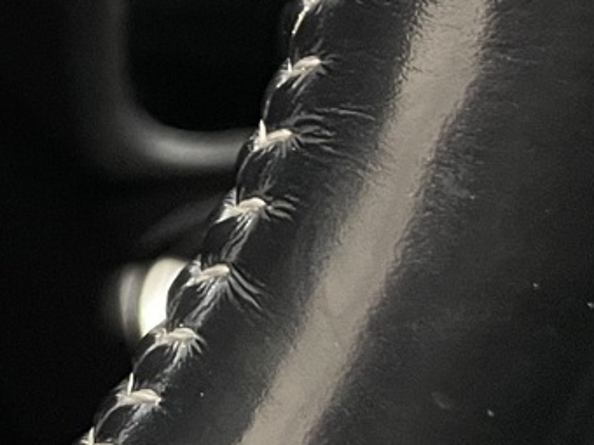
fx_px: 1888
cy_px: -450
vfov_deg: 12.0
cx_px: -611
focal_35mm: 110
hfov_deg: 14.6
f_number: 1.6
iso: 320
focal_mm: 4.2
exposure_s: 1/33
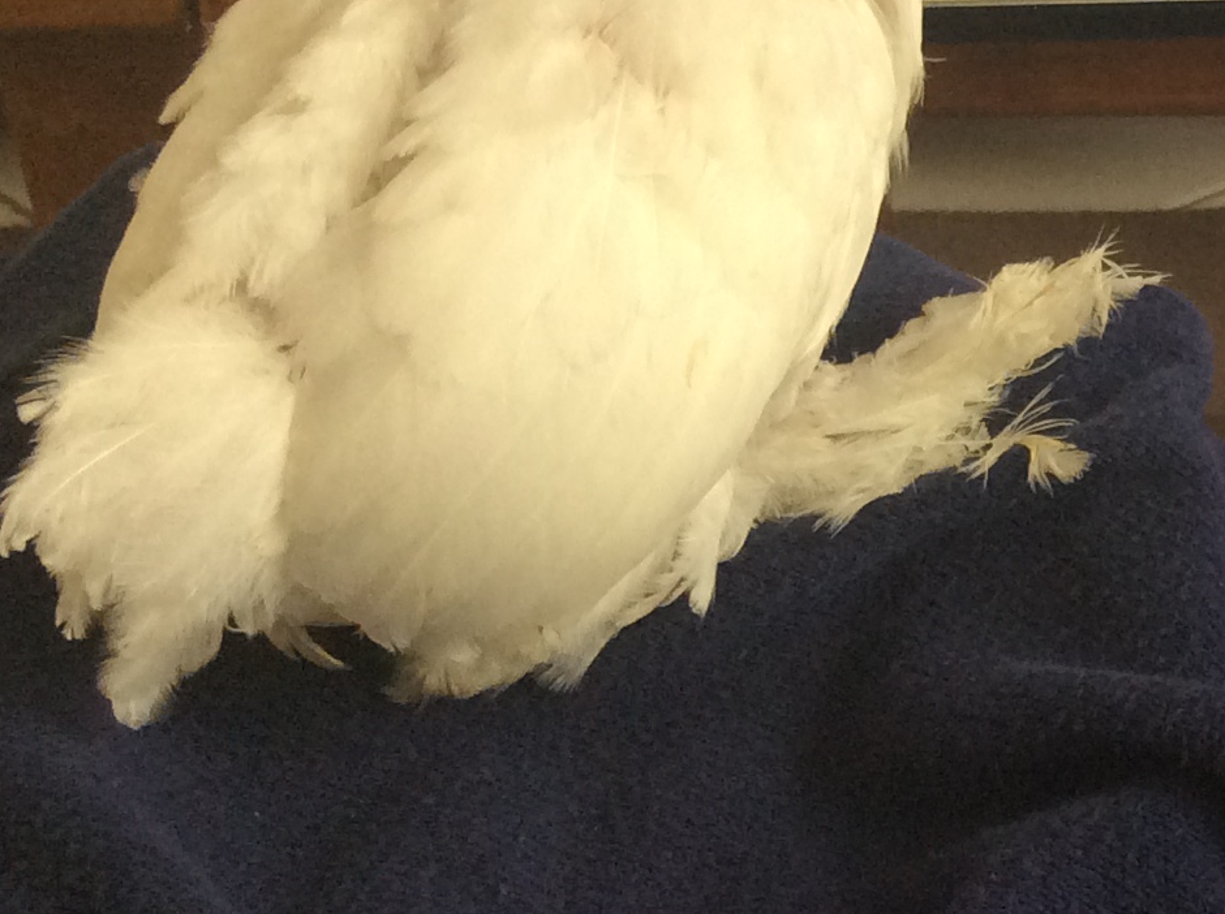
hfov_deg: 19.9
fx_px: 3215
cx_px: 1576
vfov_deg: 16.2
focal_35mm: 91
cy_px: 391
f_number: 2.4
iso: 80
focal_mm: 3.3
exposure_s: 1/24
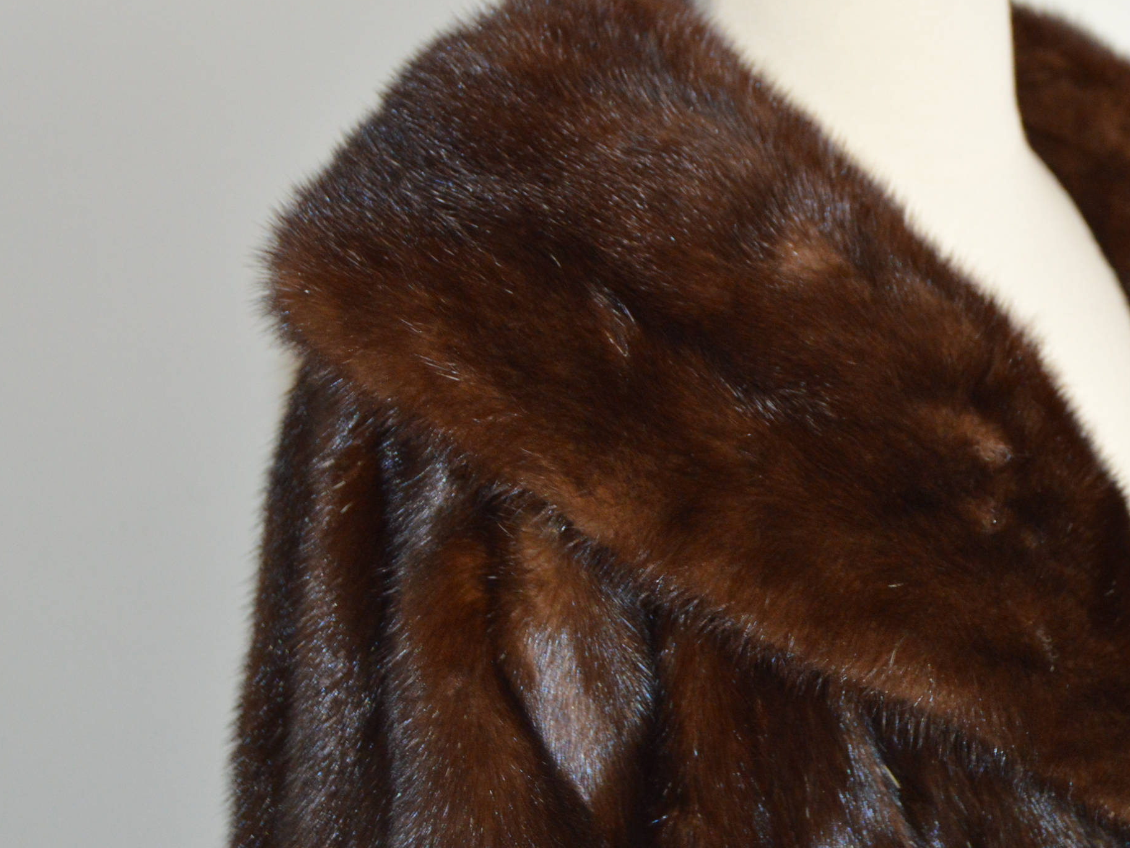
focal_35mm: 76
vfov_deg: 19.4
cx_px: 855
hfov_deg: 25.3
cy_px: 392
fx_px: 2481
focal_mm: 32
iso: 1000
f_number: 4.5
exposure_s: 1/60
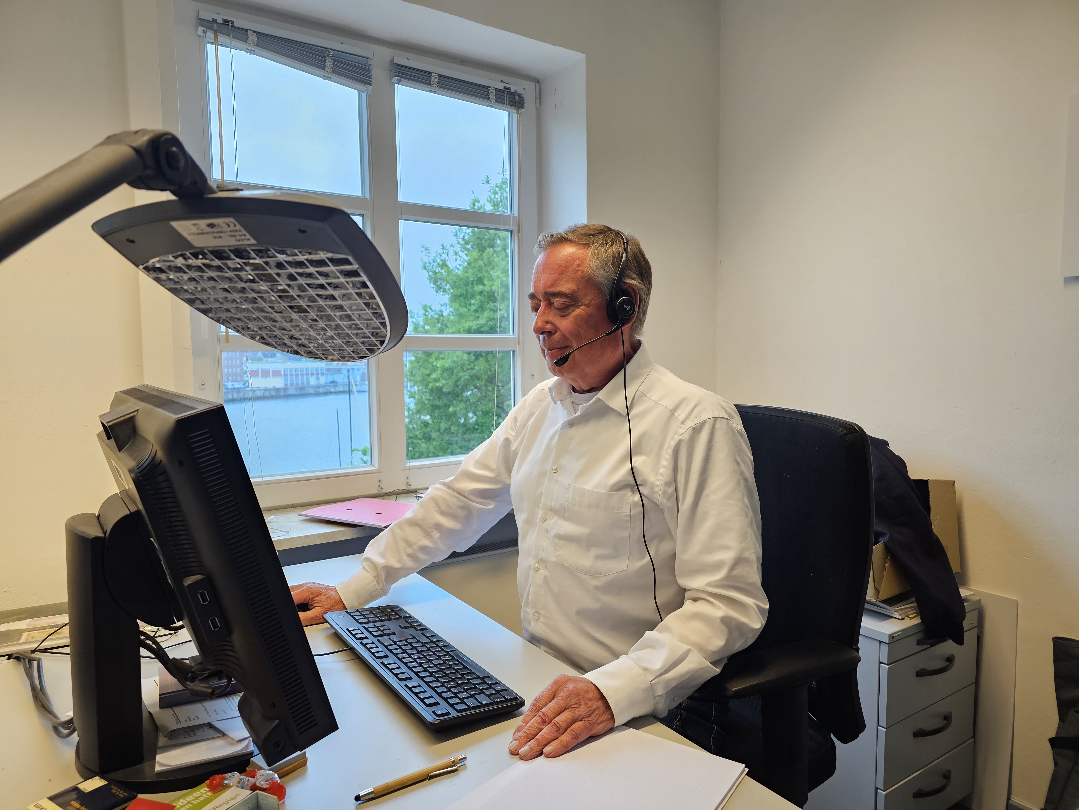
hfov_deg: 73.9
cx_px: 540
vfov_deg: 58.9
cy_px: 405
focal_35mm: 23
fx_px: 717
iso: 125
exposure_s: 1/100
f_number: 1.7
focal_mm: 6.3
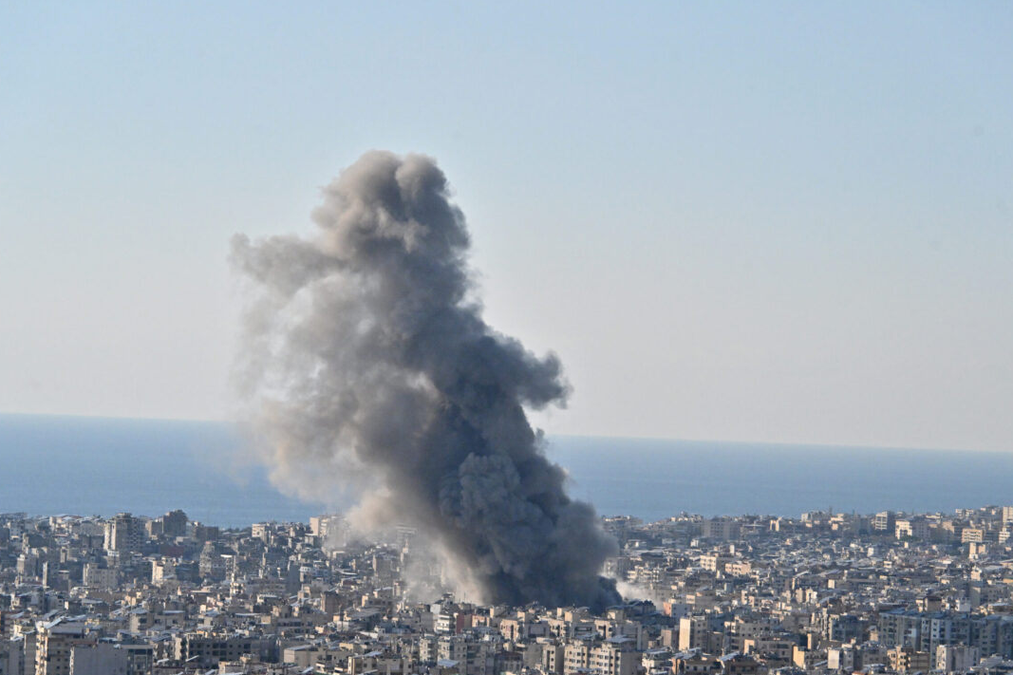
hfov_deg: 15.2
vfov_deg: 10.2
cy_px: 378
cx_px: 510
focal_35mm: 135
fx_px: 3798
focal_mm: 120
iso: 2500
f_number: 8
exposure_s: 1/13000
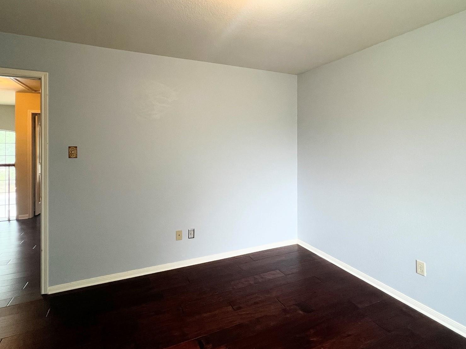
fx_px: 242
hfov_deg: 87.7
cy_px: 145
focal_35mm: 18
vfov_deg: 71.1
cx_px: 247
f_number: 1.8
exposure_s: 1/120
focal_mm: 1.57
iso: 250
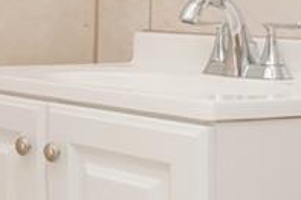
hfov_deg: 18.1
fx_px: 827
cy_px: 65
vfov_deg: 13.8
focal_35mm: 99
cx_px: -167
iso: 160
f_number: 9
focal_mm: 19
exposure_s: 1/80
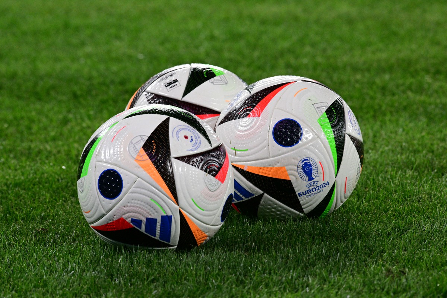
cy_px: 149
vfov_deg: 2.3
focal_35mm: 600
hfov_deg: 3.4
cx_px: 224
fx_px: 7449
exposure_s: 1/200
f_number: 11
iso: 3200
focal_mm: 600
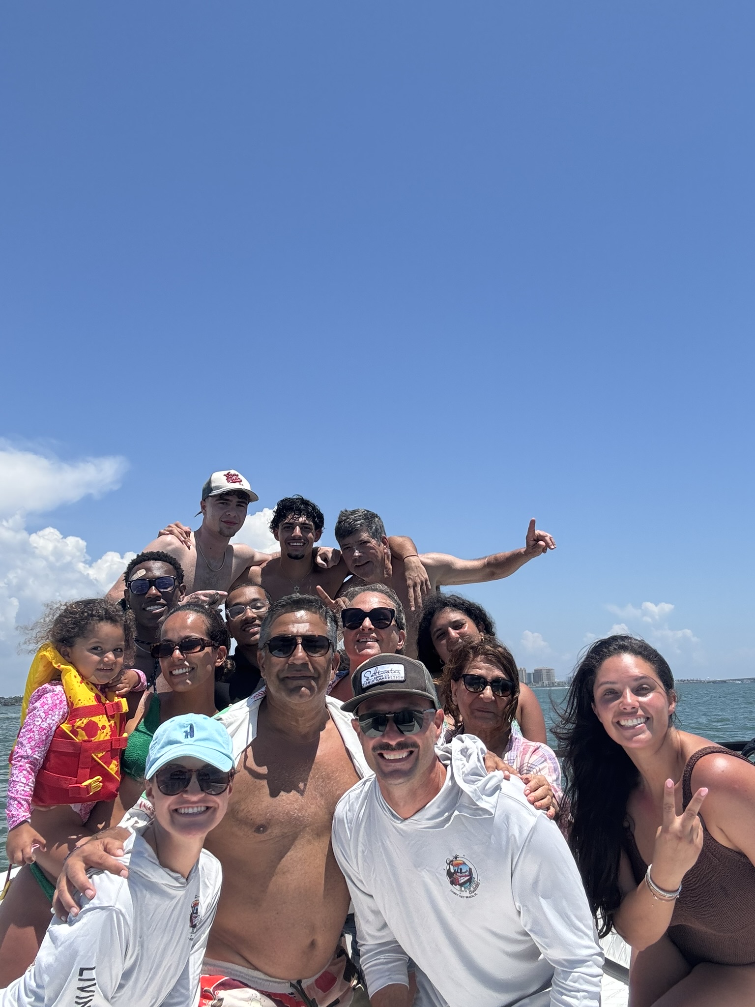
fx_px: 872
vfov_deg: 60.0
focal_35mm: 30
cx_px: 378
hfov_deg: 46.8
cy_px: 504
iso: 25
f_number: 1.9
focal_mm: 2.69
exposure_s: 1/1541
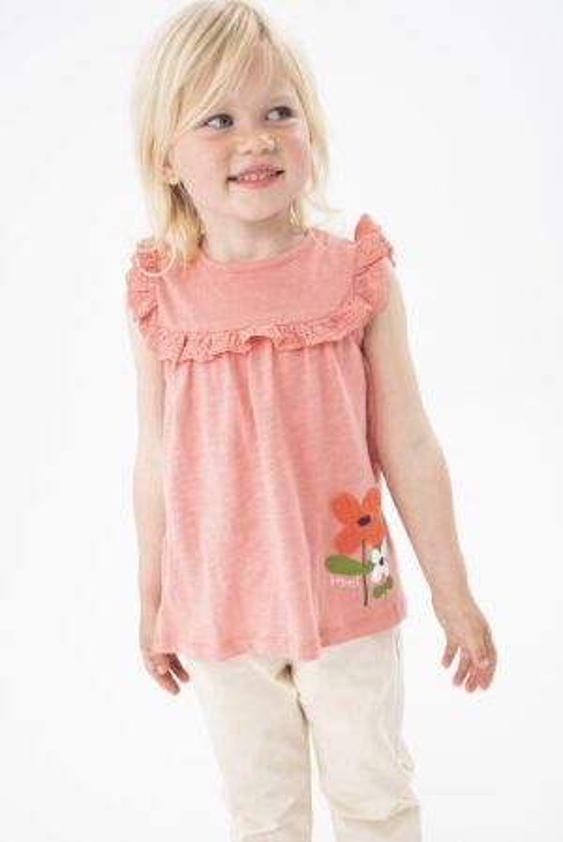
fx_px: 1077
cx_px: 282
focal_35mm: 46
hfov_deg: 29.3
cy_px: 421
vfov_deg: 42.7
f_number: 7.1
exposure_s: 1/200
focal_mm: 46
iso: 200
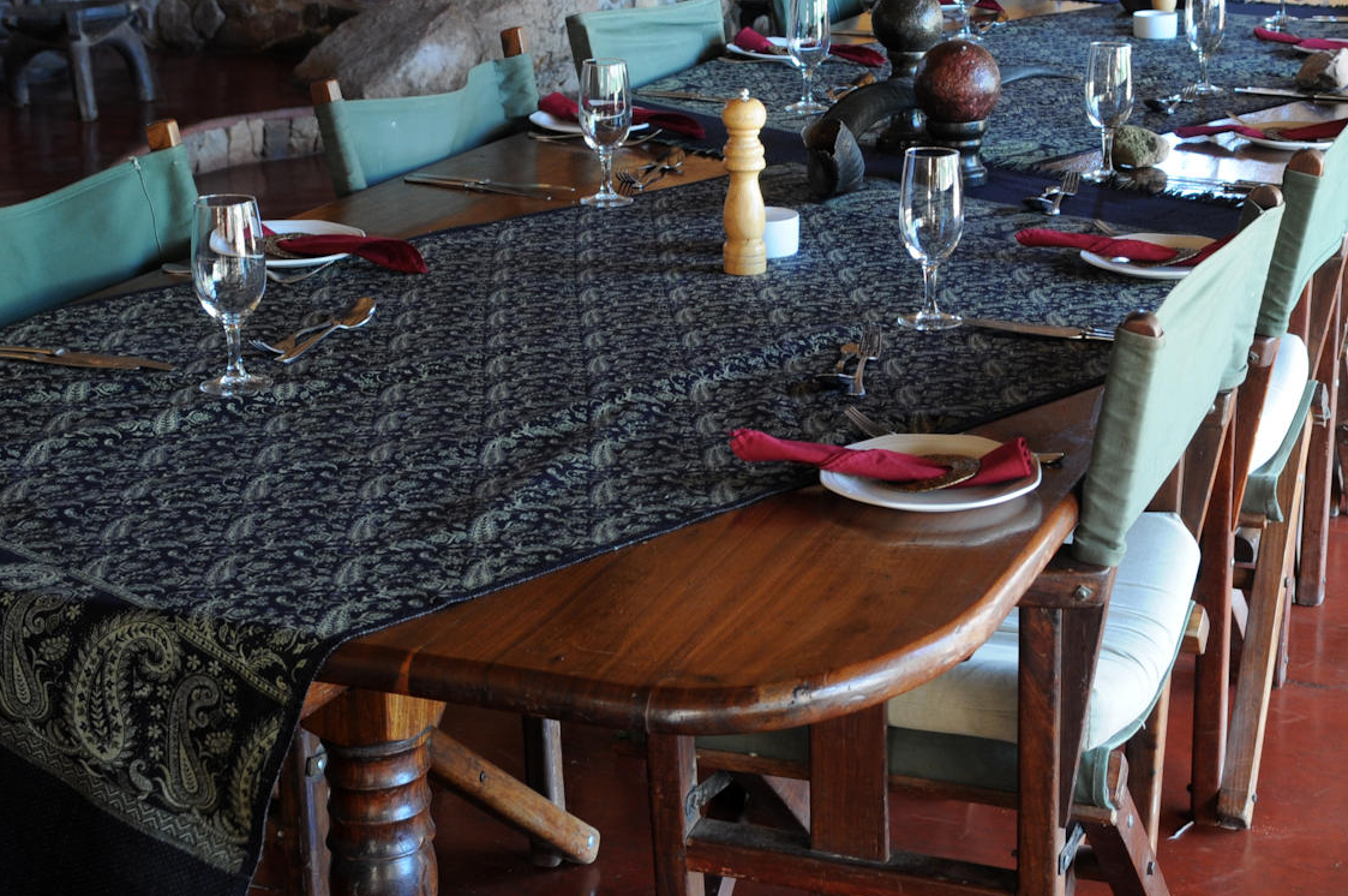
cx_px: 867
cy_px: 276
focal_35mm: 66
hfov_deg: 30.4
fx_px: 2468
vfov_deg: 20.5
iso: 250
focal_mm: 26
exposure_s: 1/10
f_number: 5.6
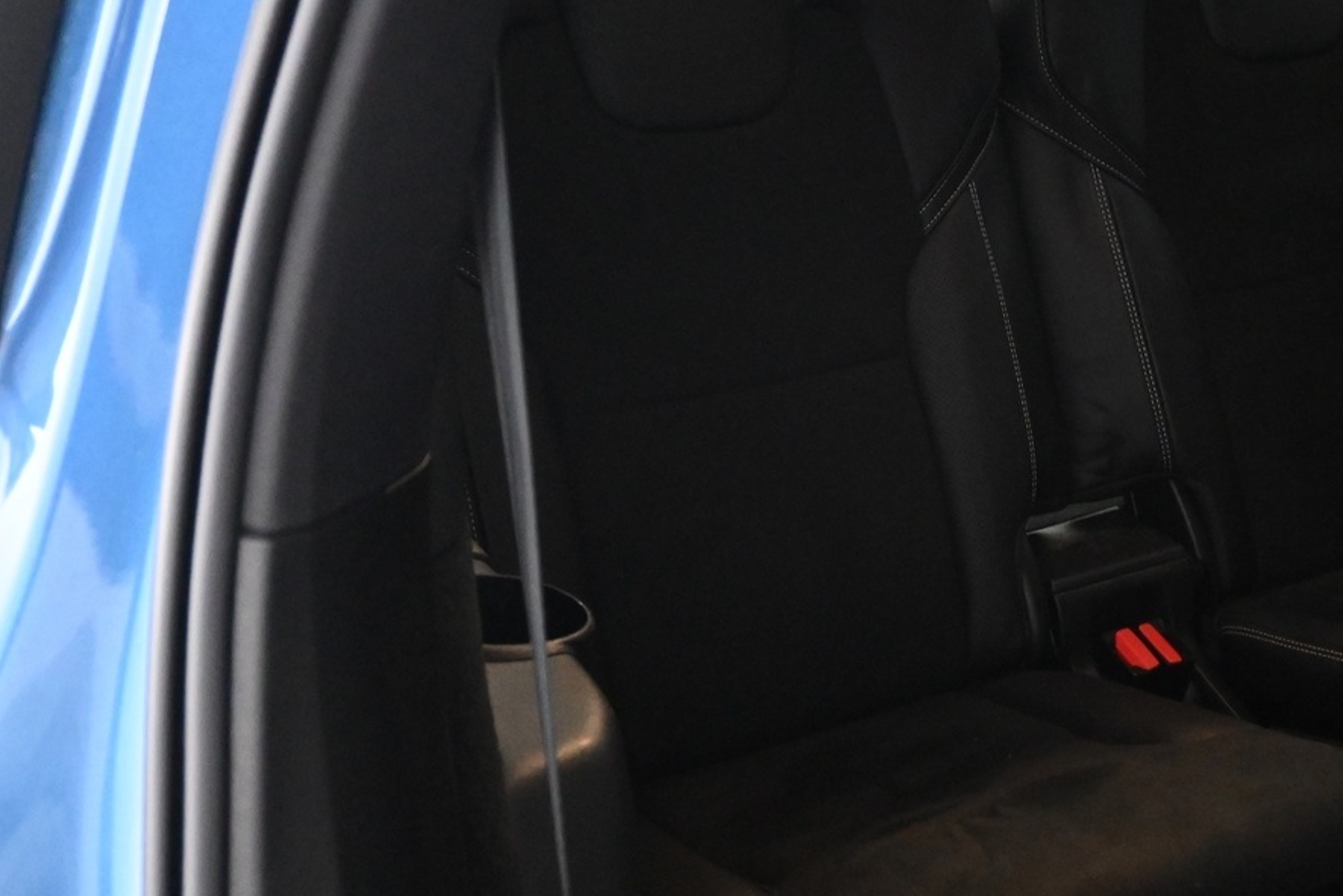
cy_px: 331
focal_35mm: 53
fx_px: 1994
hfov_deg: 36.0
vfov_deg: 25.2
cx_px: 1064
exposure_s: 1/30
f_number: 3.8
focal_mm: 19.5
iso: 5000
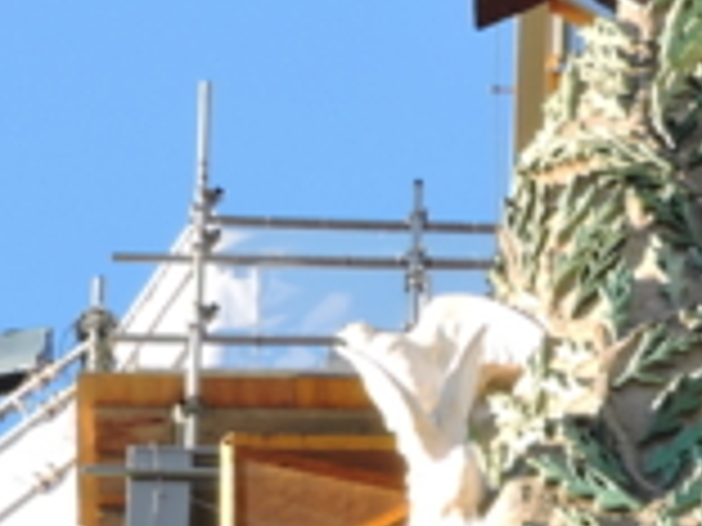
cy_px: 1263
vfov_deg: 1.3
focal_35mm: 1128
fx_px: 22875
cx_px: 693
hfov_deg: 1.8
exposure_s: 1/100
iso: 100
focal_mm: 39.4
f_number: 5.3
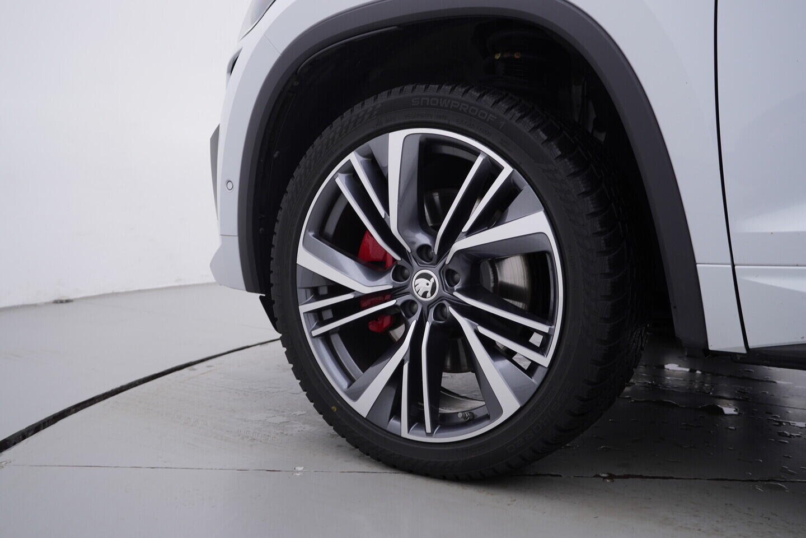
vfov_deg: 36.9
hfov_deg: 53.1
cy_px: 269
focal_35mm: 36
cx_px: 403
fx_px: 806
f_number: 4
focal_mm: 24
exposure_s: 1/80
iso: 125
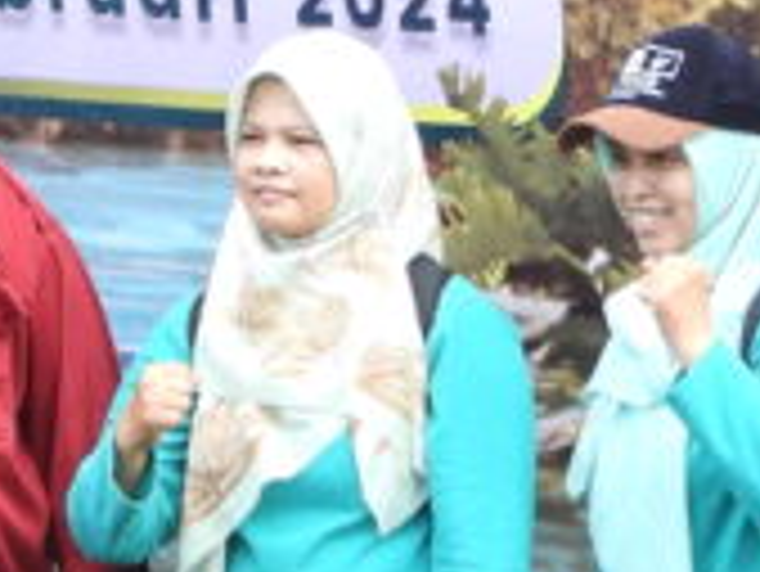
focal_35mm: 907
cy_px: -50
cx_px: -387
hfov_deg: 2.2
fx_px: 19927
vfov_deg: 1.6
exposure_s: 1/80
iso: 100
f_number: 4.5
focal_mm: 35.9
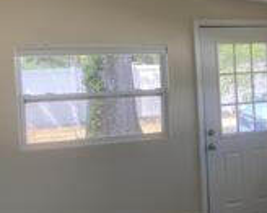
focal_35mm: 62
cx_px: 233
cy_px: 115
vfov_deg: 24.6
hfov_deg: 29.4
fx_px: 490
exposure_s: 1/121
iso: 50
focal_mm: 4.25
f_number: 1.8
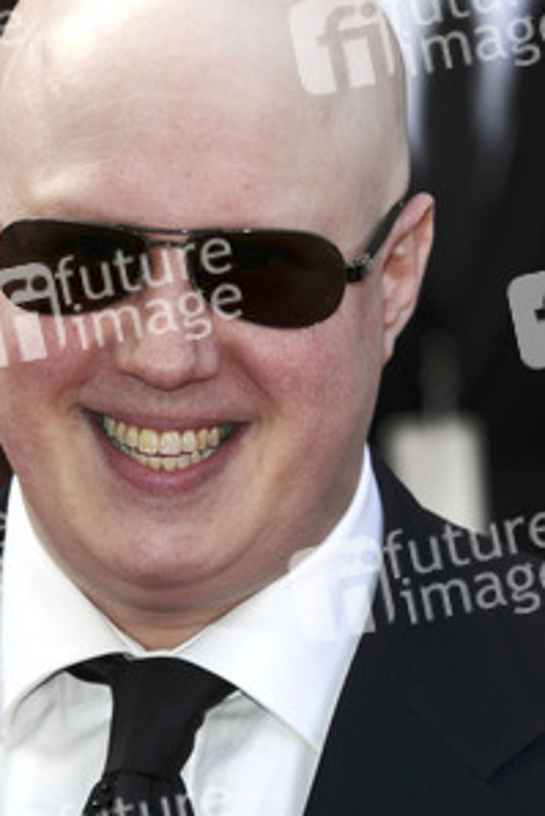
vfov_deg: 7.9
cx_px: 182
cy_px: 441
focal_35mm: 262
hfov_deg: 5.3
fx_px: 5942
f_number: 5
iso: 200
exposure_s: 1/320
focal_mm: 130
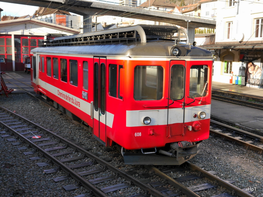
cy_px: 98
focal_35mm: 40
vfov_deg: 36.0
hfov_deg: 46.8
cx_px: 132
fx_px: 304
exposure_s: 1/200
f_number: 5.6
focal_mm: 20
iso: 160
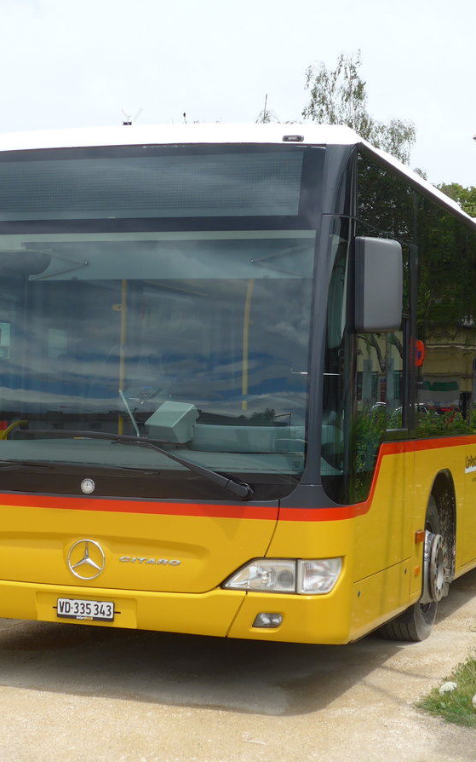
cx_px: 213
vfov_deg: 27.8
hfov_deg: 17.6
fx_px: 1535
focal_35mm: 74
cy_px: 382
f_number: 3.3
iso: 80
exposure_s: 1/1000
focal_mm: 10.7
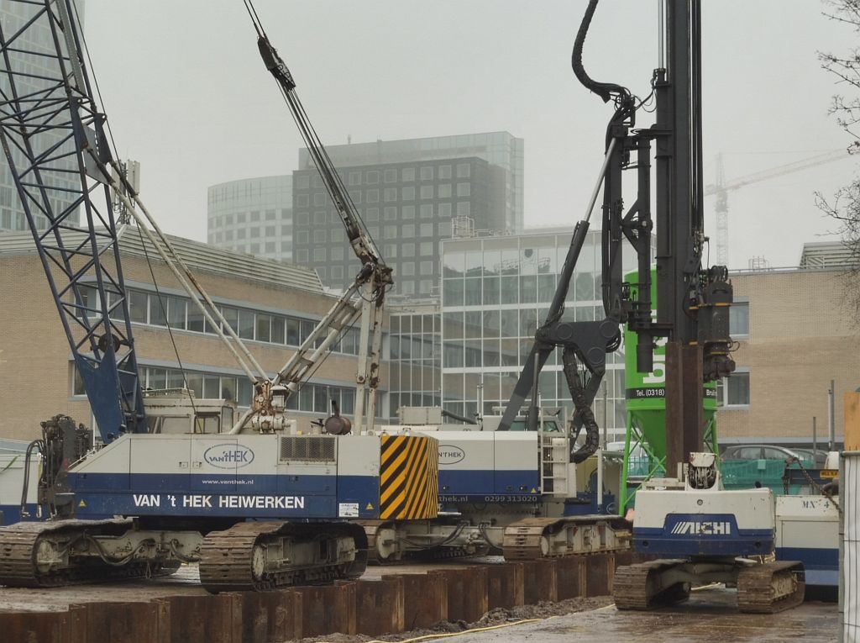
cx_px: 430
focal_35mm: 75
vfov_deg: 19.6
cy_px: 322
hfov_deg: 26.0
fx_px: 1861
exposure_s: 1/60
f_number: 5
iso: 200
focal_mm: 13.3
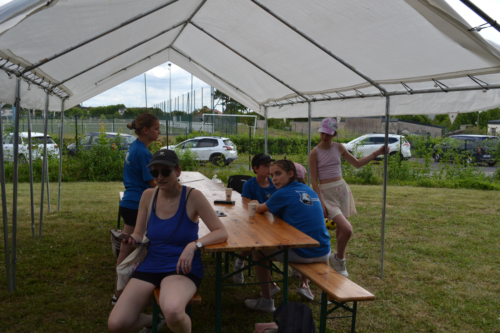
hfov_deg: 53.1
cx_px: 250
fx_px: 500
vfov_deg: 36.9
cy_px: 166
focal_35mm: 36
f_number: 7.1
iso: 100
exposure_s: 1/200
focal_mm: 24
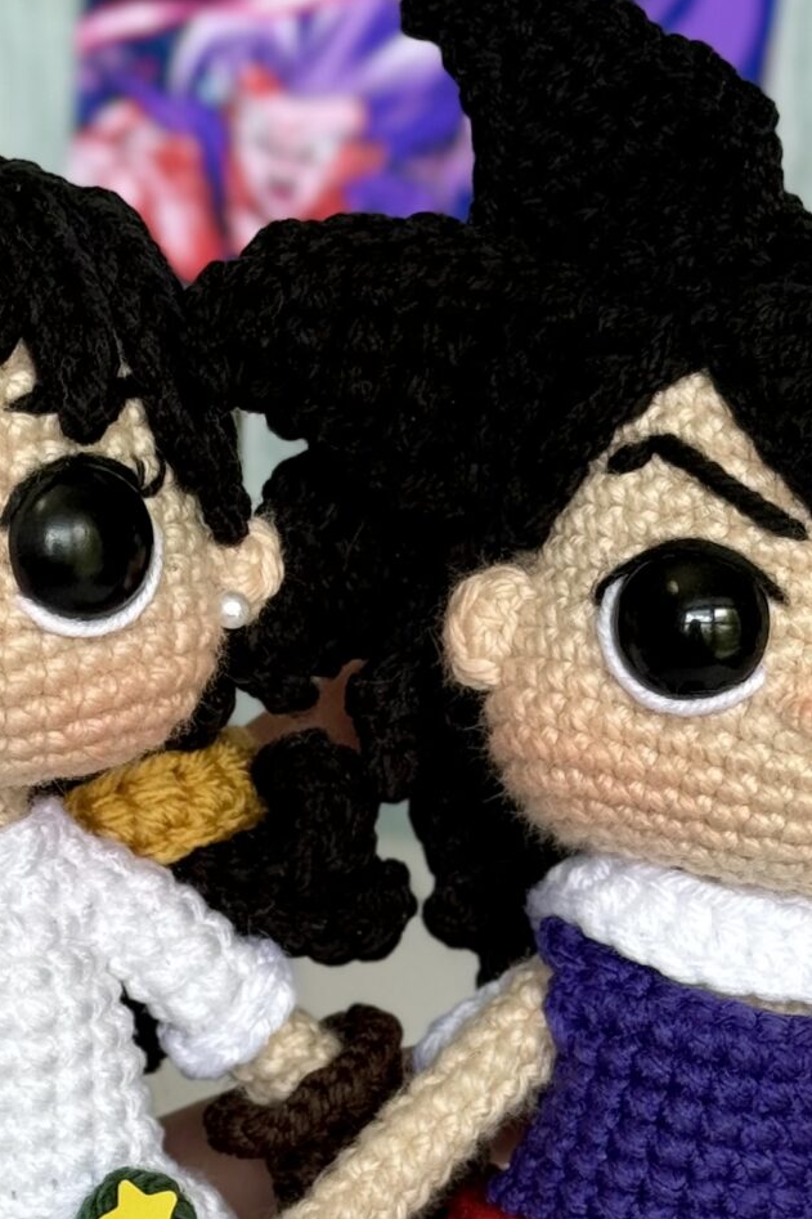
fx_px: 4569
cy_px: 1099
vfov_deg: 15.0
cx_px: 331
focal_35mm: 135
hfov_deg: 10.2
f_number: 1.78
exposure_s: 1/208
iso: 64
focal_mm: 6.76
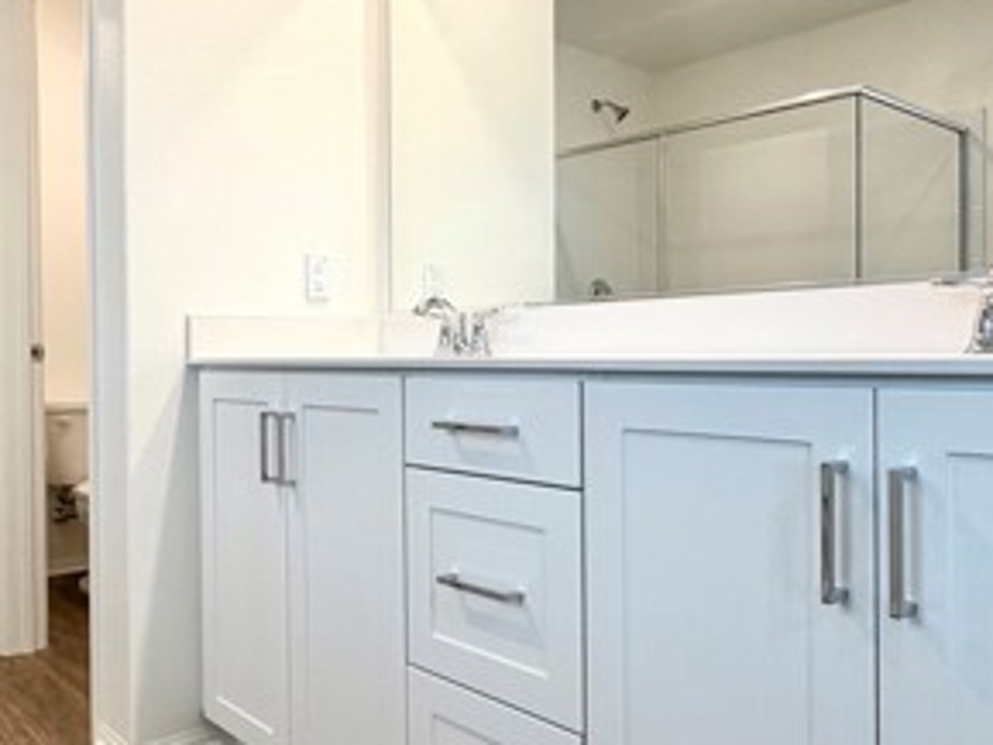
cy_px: 360
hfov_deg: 56.9
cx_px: 323
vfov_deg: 45.5
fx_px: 890
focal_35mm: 31
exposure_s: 1/120
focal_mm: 2.22
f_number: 2.2
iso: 160
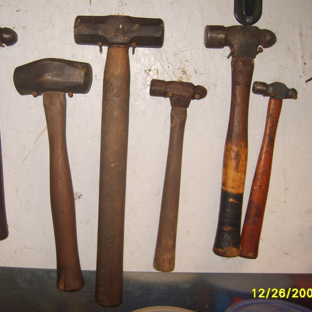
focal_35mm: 42
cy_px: 154
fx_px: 428
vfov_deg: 40.0
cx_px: 124
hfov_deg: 39.8
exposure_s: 1/30
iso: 100
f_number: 2.8
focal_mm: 7.4
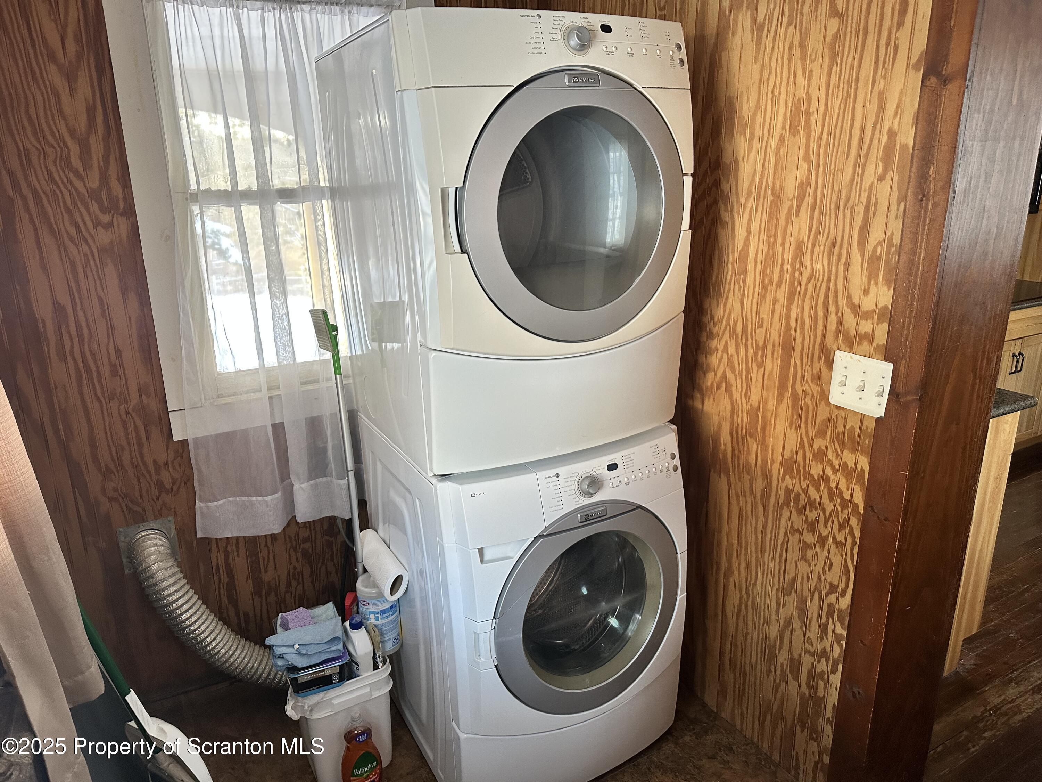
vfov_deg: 56.8
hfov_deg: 71.6
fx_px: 722
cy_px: 391
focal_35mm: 24
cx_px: 521
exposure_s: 1/60
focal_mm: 6.86
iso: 250
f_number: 1.78
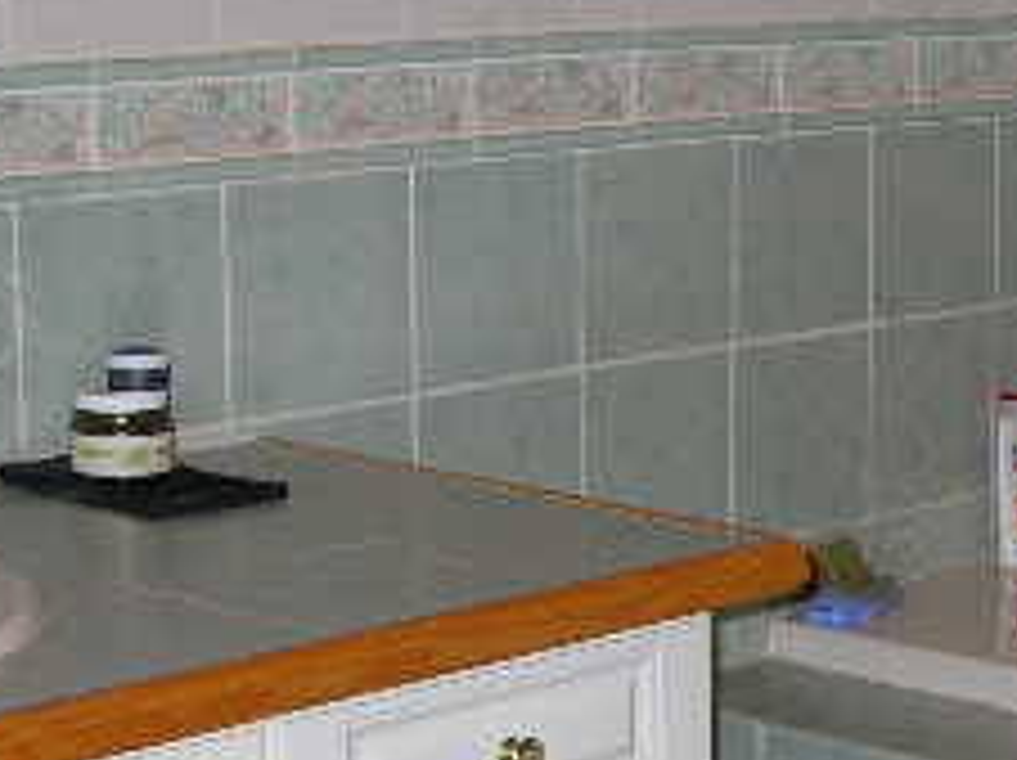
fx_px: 2994
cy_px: 580
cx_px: 1156
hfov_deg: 18.5
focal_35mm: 102
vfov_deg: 14.4
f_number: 2.7
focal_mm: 6
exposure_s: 1/60.1
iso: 50
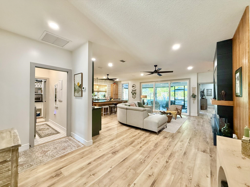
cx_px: 125
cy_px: 94
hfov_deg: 102.1
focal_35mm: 14
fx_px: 101
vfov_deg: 85.7
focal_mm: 2.22
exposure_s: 1/120
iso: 400
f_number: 2.2
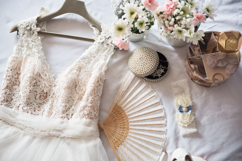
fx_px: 336
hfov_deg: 39.6
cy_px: 80
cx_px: 121
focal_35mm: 50
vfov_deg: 27.0
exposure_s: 1/250
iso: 500
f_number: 2.8
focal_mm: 50
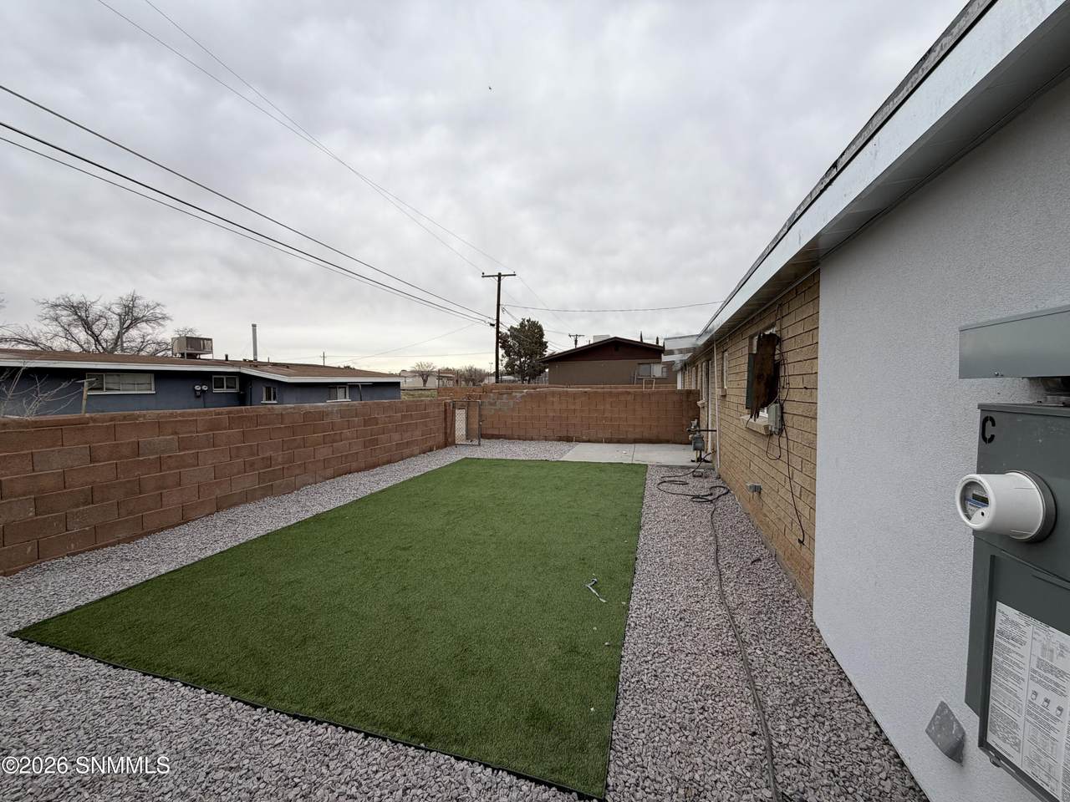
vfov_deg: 85.7
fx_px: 433
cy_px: 401
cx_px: 535
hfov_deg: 102.1
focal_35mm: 14
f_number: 2.2
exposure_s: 1/770
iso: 32
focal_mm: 2.22
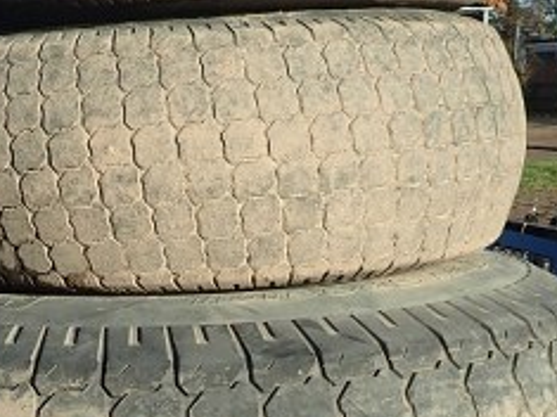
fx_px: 1367
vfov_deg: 16.9
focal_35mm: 85
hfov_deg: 22.9
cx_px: 192
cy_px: 443
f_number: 8
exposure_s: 1/125
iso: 100
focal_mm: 4.5
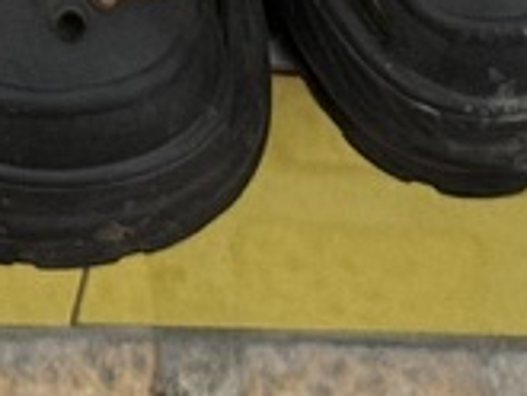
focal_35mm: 297
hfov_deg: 6.6
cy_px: -805
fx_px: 4525
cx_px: -169
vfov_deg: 4.8
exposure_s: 1/3096
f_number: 1.78
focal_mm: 6.76
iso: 64
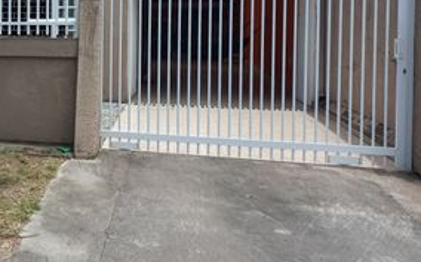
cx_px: -19
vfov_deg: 22.7
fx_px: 642
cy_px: 41
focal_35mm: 56
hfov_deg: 32.7
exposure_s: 1/630
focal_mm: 4.6
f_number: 1.8
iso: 25
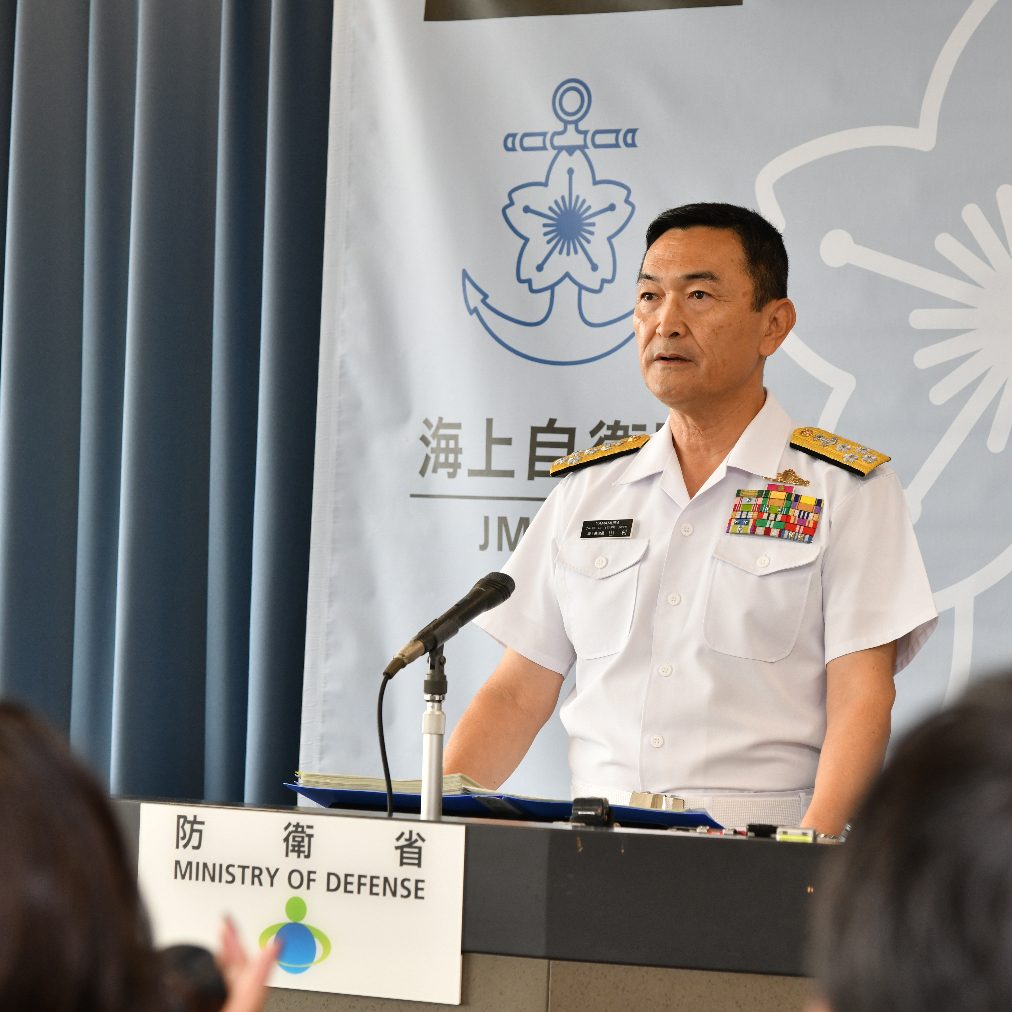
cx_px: 574
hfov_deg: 16.0
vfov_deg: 16.0
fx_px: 3605
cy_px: 507
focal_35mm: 109
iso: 800
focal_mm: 85
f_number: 5.6
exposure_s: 1/160
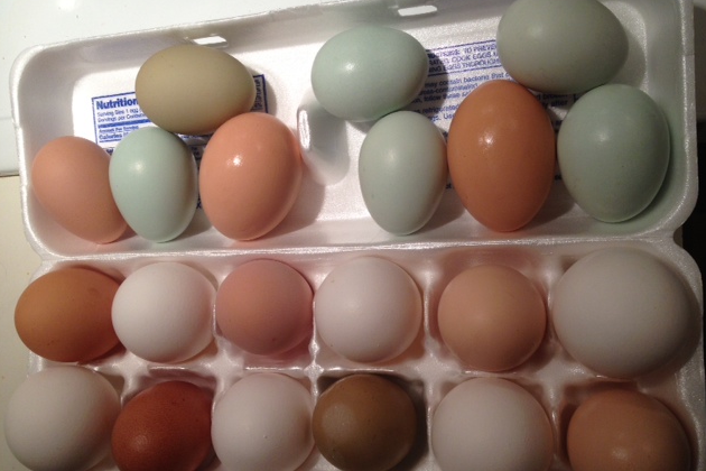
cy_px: 257
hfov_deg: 51.9
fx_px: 726
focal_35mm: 37
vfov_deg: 35.9
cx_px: 353
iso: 80
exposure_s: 1/120
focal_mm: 4.28
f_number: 2.4
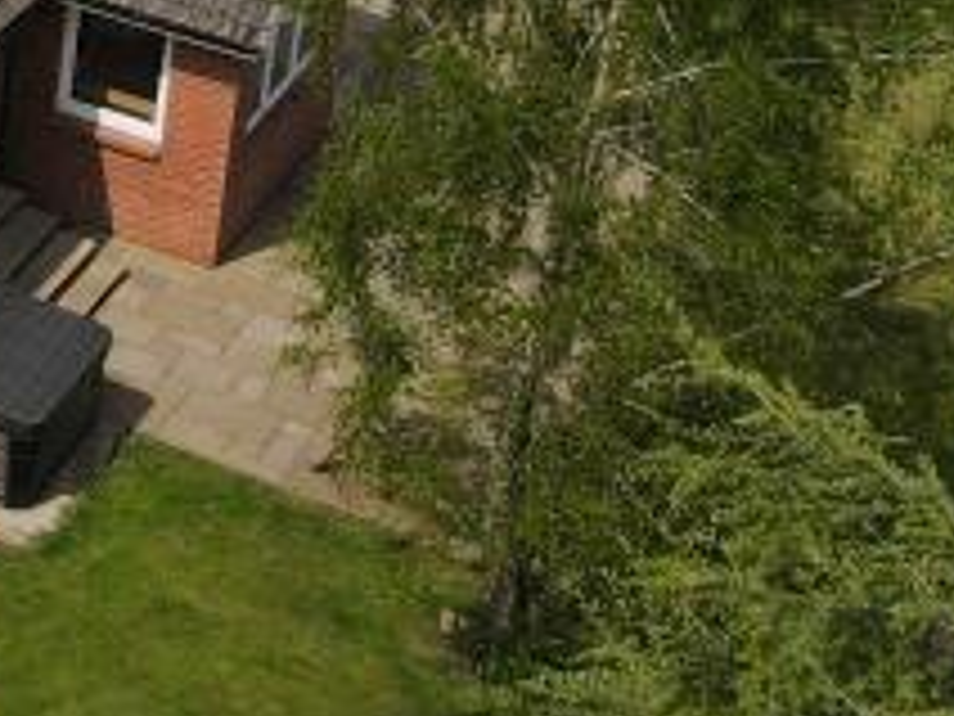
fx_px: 3197
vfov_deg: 11.7
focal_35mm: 116
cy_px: -617
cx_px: -932
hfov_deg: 14.3
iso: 100
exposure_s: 1/1250
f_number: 2.8
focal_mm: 4.5
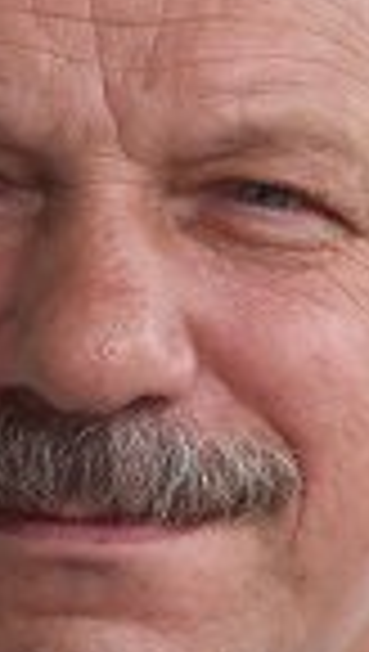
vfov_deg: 4.0
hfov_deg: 2.3
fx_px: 9390
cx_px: 61
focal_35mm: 542
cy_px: 454
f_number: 3.6
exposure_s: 1/100
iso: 64
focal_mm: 33.3
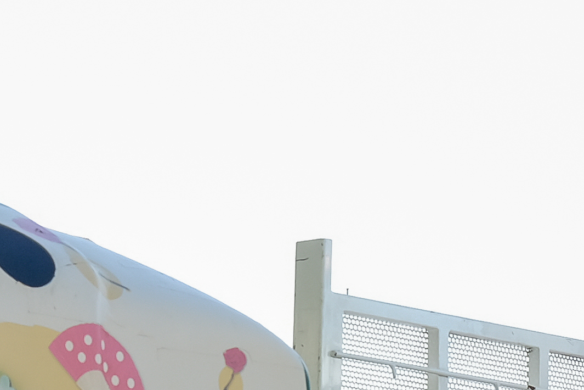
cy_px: 130
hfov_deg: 9.6
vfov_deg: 6.5
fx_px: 3423
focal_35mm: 211
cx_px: -172
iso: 400
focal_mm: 24.3
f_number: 6.4
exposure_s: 1/200
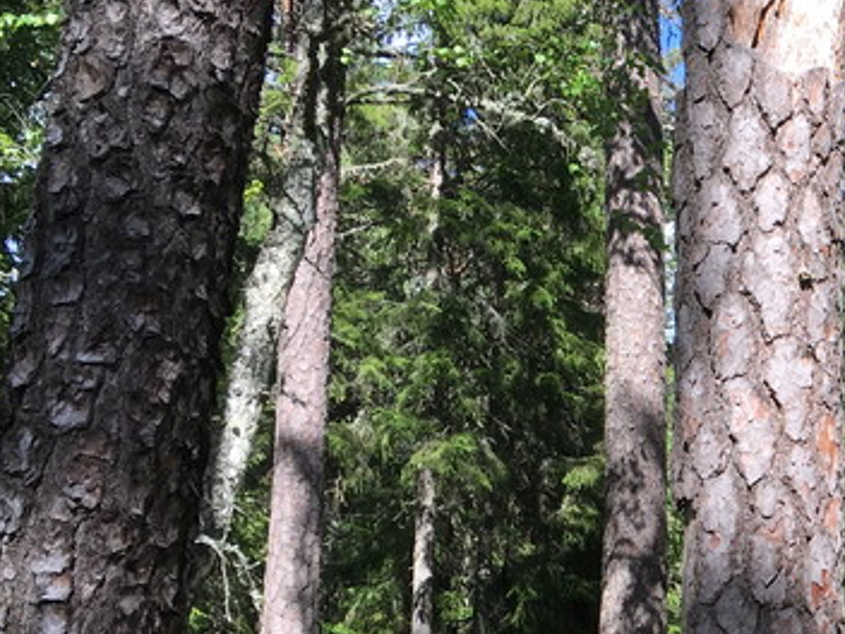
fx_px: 1928
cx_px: 1061
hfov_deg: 22.4
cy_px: 586
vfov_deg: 18.3
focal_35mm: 79
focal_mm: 4.15
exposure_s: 1/513
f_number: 2.2
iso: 25
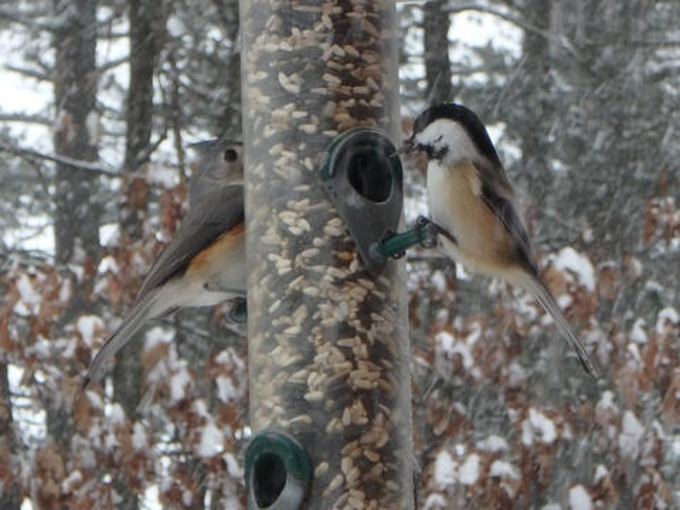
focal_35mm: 105
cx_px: 340
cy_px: 255
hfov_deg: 18.7
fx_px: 2063
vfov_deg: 14.1
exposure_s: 1/125
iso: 320
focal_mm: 18.7
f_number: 5.7
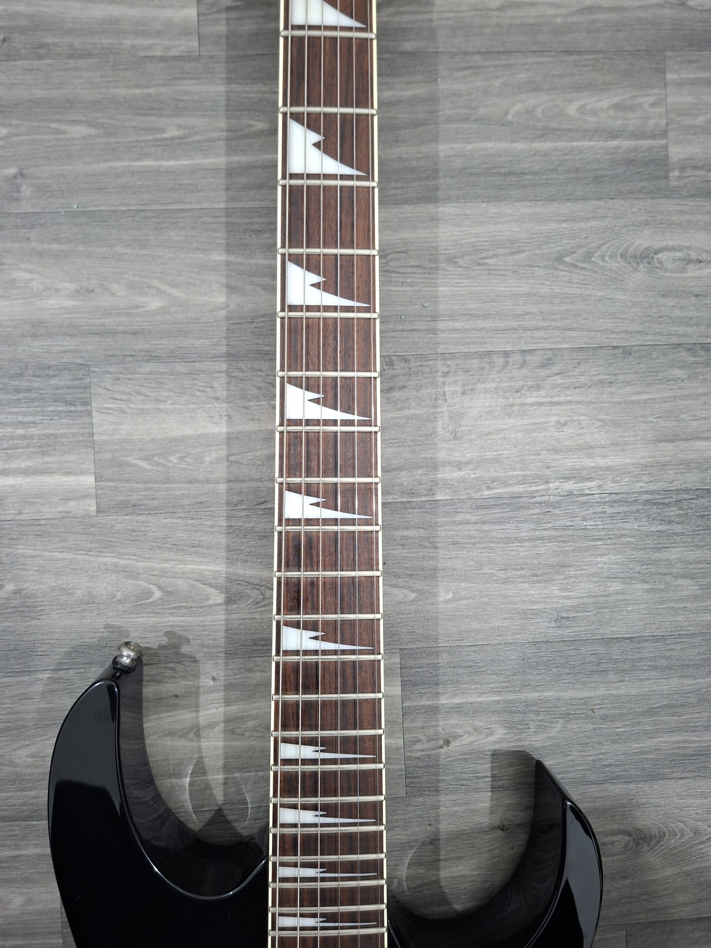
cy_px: 474
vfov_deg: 73.9
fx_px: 630
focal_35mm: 23
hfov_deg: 58.9
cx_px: 356
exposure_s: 1/25
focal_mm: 5.54
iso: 400
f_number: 1.8
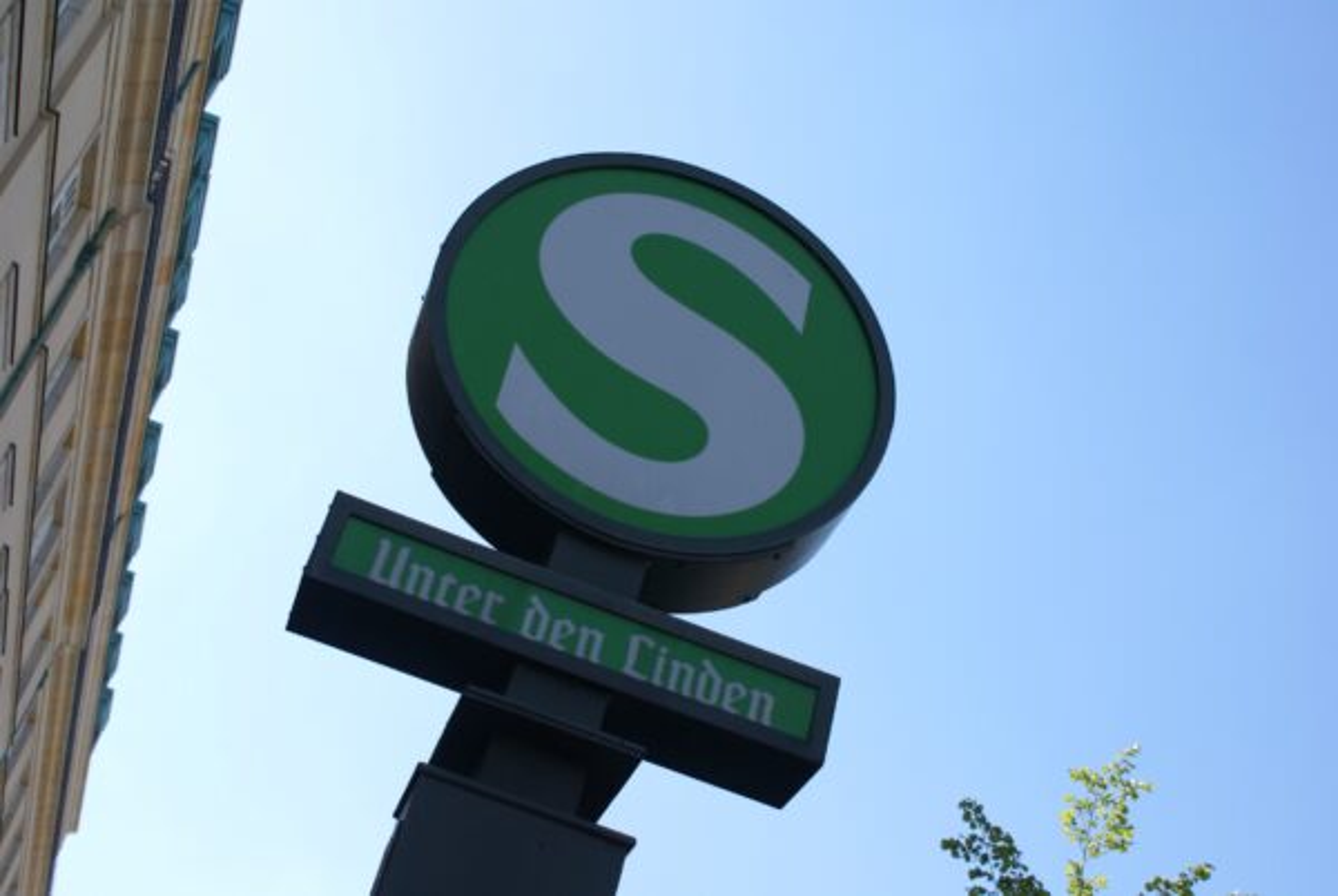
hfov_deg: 43.5
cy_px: 448
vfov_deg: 30.0
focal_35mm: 45
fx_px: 1675
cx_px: 669
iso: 100
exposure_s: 1/320
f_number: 5
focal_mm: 30
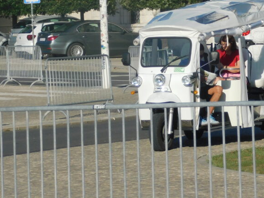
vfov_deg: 4.9
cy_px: 22
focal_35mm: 304
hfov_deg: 6.5
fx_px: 2317
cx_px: 212
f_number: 5.3
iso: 125
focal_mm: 30.1
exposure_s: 1/1000
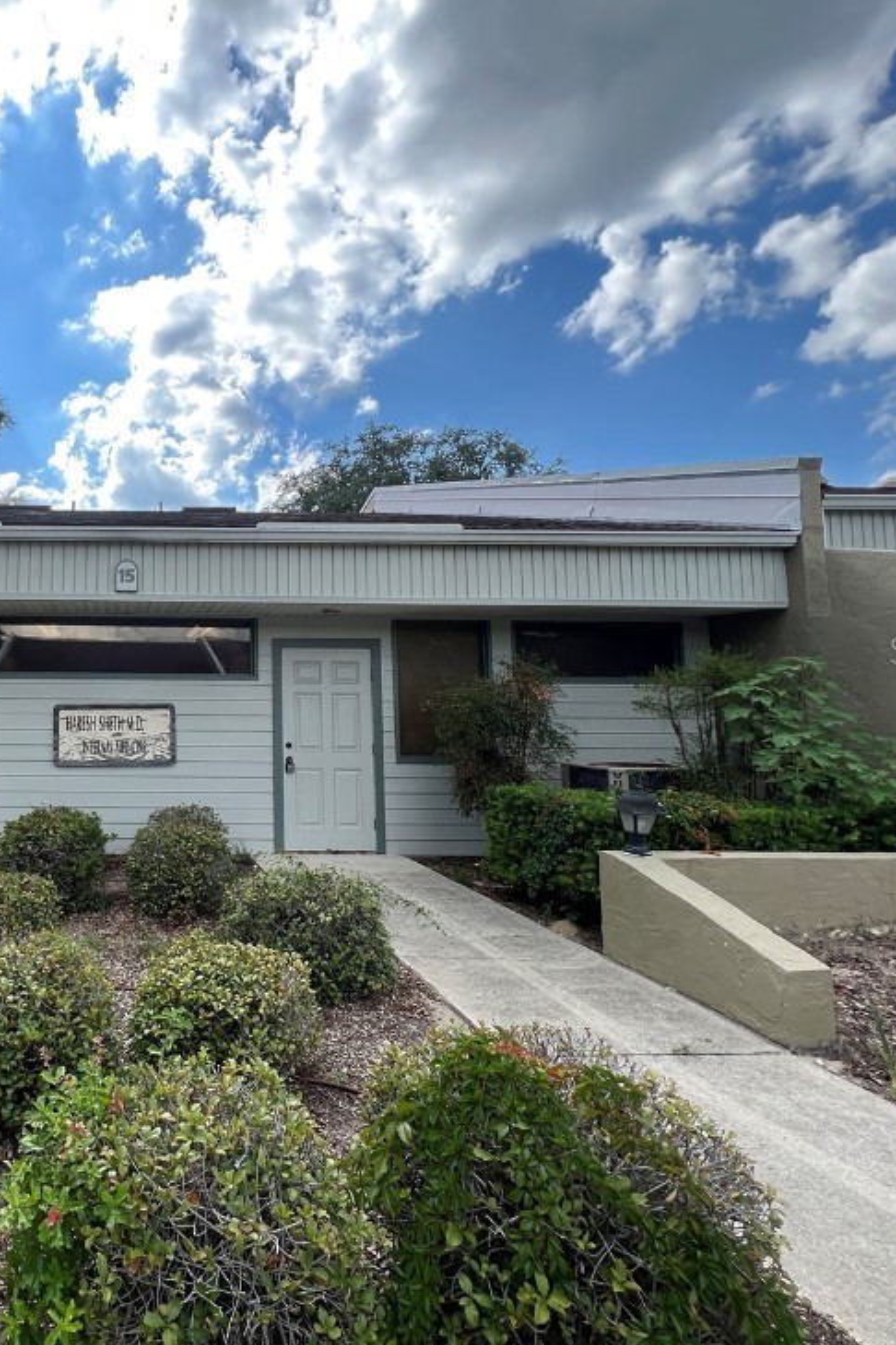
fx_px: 709
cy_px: 649
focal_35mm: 19
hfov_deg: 57.2
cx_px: 120
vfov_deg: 86.9
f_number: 1.8
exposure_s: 1/960
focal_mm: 1.57
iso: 32
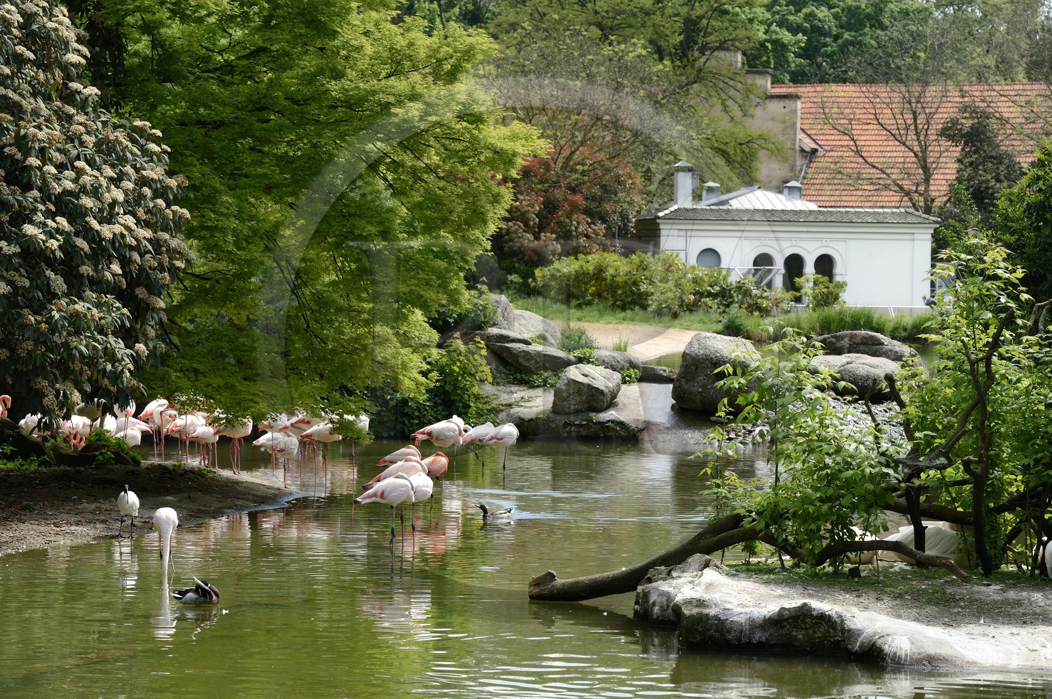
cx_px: 526
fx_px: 3650
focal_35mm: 125
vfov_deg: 10.9
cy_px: 350
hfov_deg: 16.4
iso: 200
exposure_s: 1/200
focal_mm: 125
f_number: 10
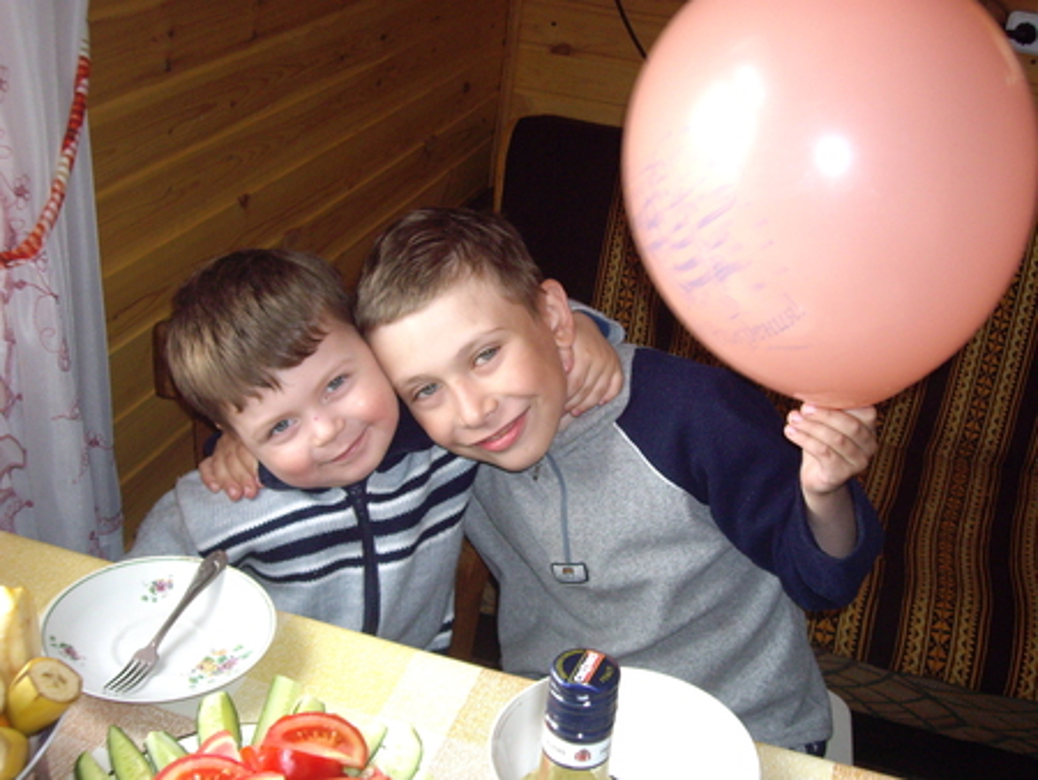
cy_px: 390
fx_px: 1410
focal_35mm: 47
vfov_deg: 30.9
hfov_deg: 40.4
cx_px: 519
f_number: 3
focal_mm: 7.6
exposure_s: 1/50
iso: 200
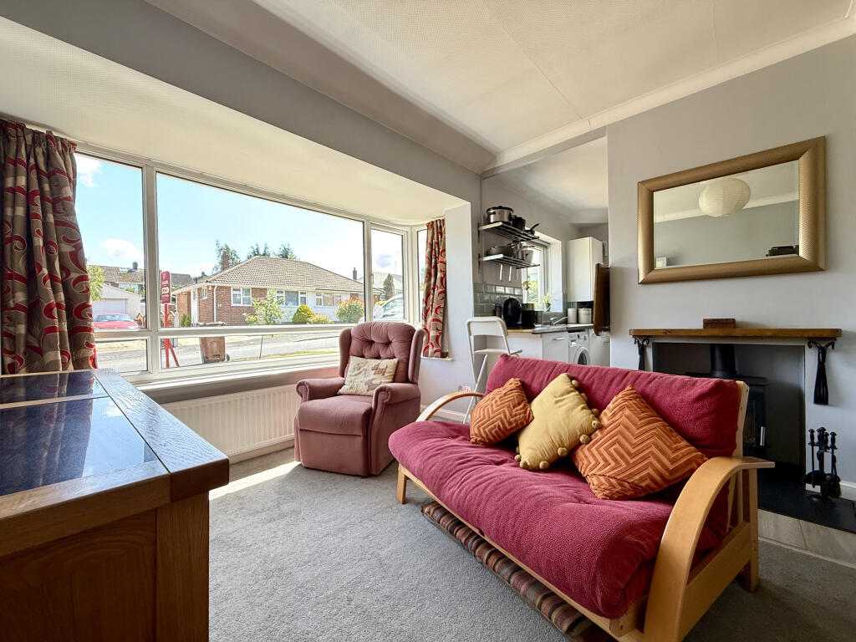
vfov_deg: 85.7
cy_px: 321
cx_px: 428
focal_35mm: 14
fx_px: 346
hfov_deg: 102.1
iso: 125
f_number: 2.2
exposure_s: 1/99
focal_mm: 2.22
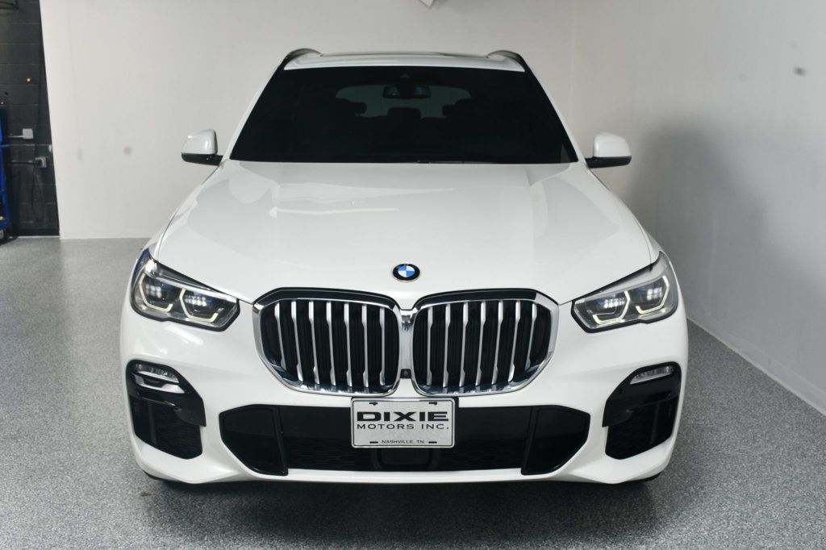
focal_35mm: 36
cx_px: 413
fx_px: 826
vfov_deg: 36.8
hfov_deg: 53.1
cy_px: 275
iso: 100
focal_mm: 24
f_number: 13
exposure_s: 1/160
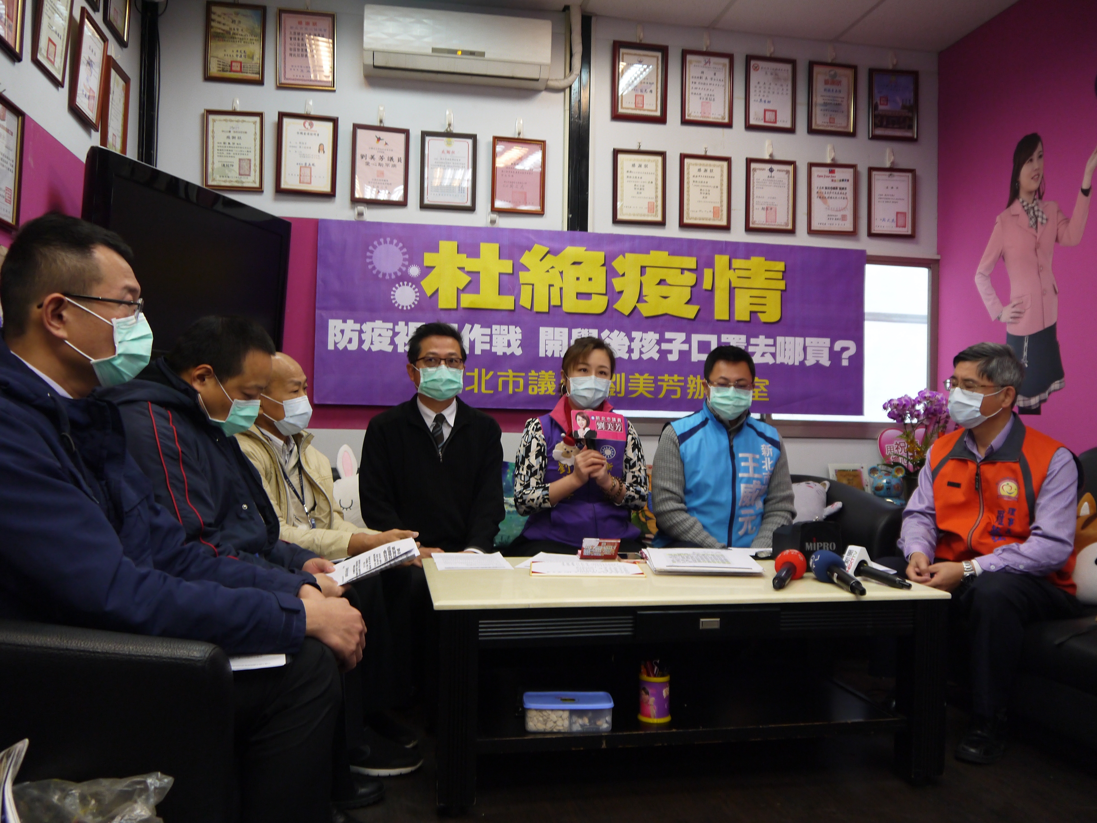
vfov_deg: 46.8
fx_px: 951
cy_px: 412
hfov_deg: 60.0
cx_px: 548
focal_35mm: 30
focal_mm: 15
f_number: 3.5
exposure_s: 1/60
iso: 500
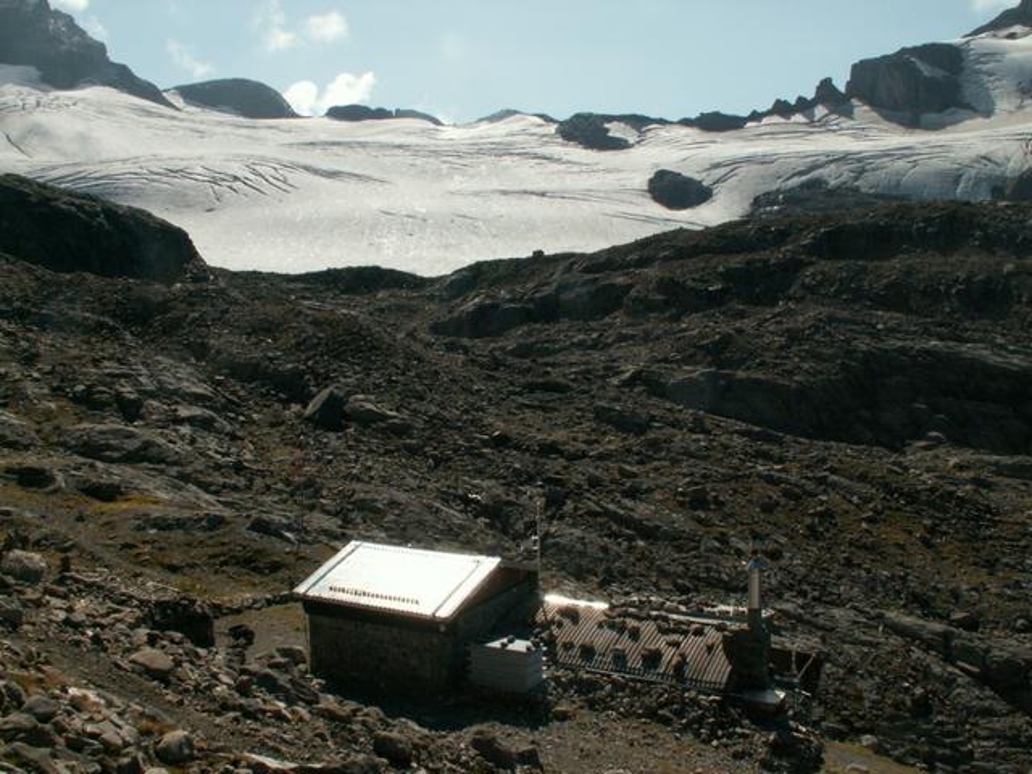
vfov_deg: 40.7
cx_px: 516
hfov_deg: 52.6
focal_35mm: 35
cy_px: 387
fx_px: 1043
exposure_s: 1/500
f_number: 8
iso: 100
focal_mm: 5.86
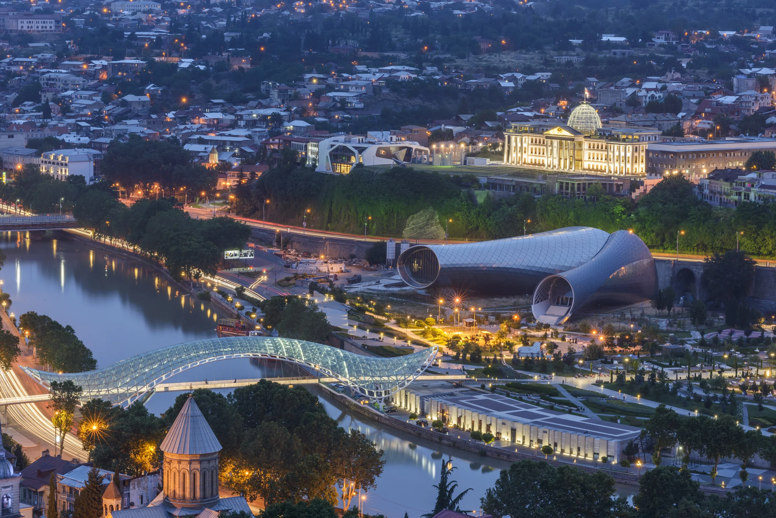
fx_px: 2264
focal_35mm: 105
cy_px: 259
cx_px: 388
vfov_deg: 13.1
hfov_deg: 19.4
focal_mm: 105
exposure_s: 25
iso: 50
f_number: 22
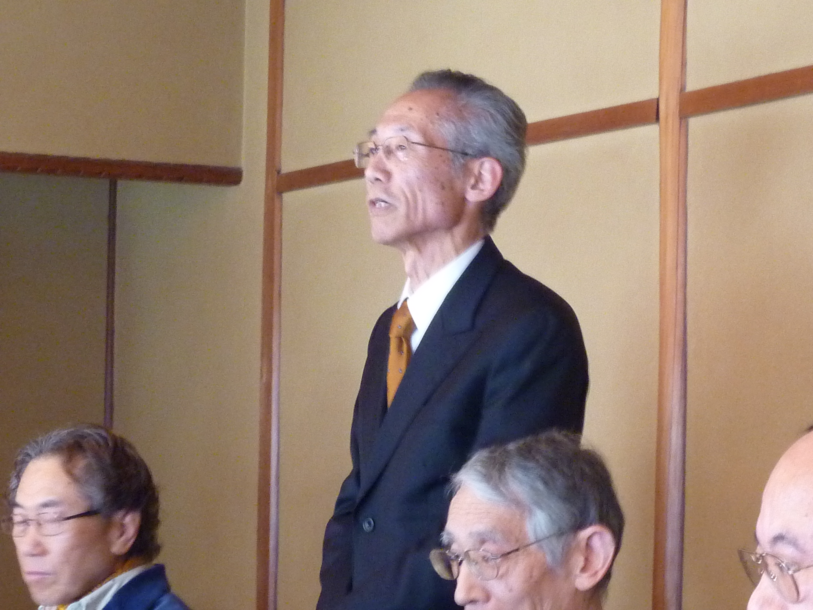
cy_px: 305
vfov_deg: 13.1
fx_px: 2654
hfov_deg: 17.4
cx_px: 406
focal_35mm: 113
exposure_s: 1/8
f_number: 4
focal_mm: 10.3
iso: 400
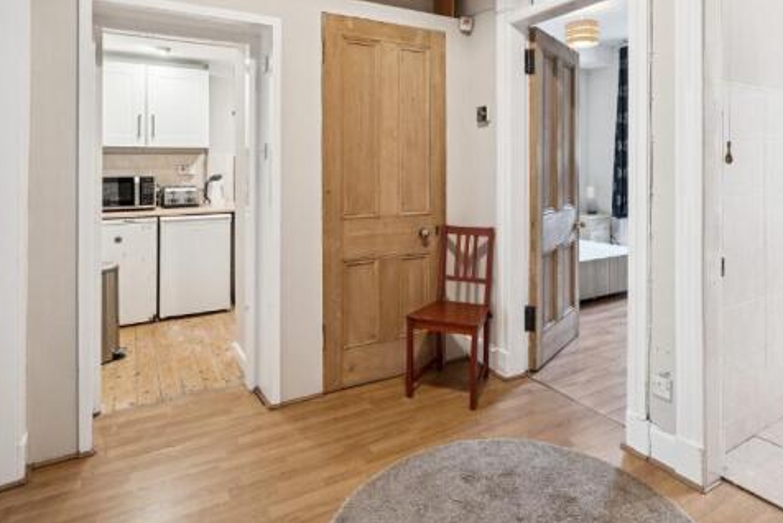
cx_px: 435
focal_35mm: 22
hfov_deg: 78.3
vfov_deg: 56.7
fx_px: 479
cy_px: 200
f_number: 4
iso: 800
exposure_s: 1/25
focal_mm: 16
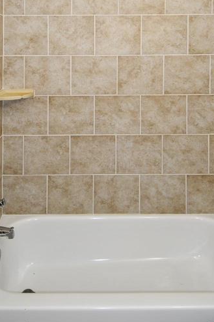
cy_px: 100
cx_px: 113
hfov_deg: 46.3
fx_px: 250
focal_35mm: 28
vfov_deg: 63.4
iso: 450
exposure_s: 1/60
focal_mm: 12
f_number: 4
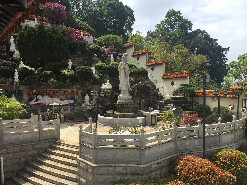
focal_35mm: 29
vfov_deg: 48.2
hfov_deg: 61.7
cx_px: 124
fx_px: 207
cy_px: 92
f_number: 2.2
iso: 32
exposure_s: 1/1319
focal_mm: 4.15
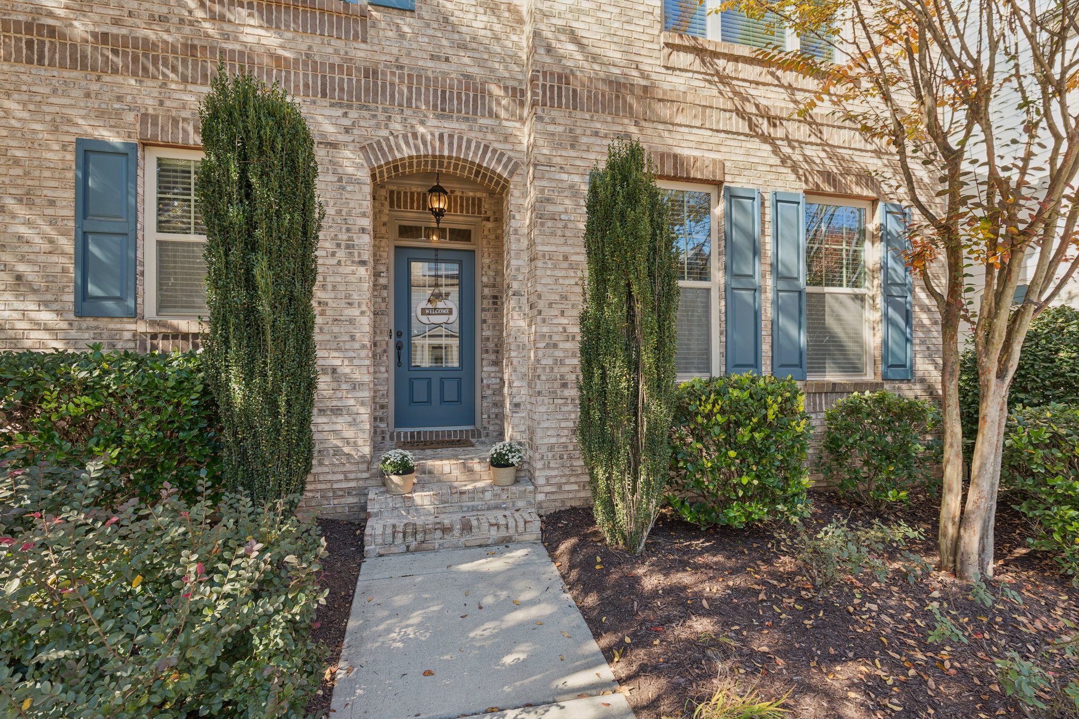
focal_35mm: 17
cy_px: 360
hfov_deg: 93.3
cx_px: 540
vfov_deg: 70.4
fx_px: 509
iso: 100
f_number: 8
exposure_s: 1/13
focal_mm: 17
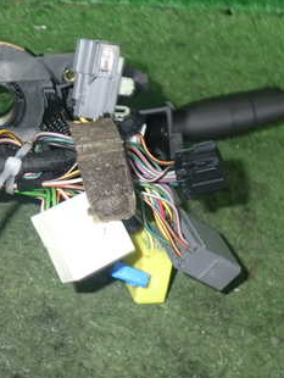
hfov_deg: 24.0
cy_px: 143
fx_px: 634
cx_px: -10
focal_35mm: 58
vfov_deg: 33.1
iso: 250
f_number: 6.3
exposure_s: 1/30
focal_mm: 5.4
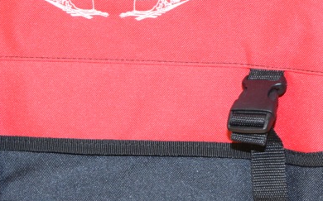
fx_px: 1381
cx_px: 125
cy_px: -31
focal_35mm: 157
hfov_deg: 13.3
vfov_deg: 8.3
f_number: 5
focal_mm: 40
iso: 800
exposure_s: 1/60
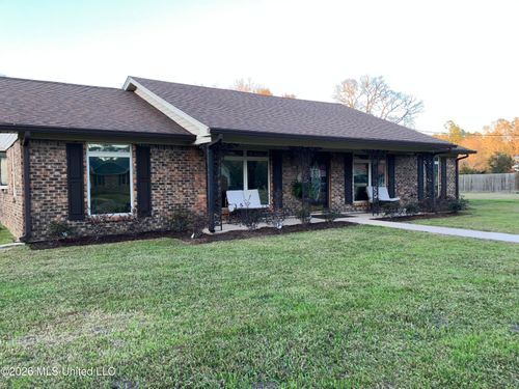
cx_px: 260
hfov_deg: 63.4
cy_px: 194
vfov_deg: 49.7
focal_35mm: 28
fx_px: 420
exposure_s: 1/177
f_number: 1.8
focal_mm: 3.99
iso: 40
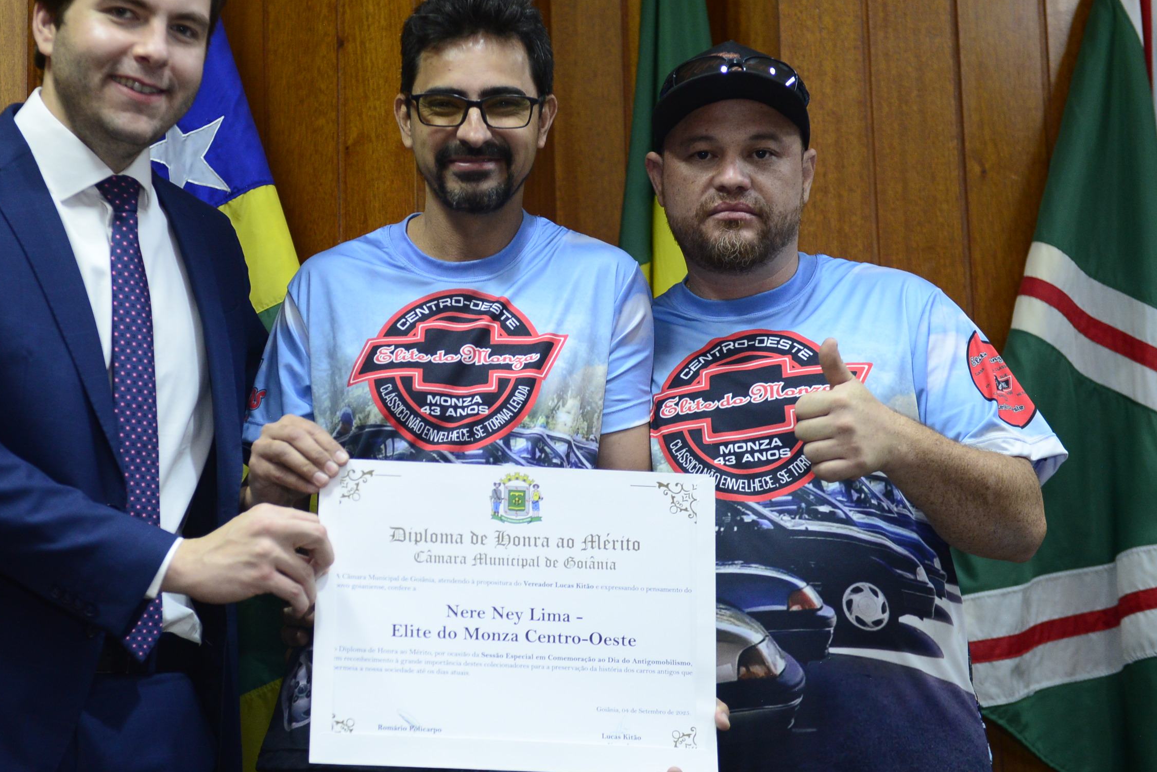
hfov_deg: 26.9
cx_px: 440
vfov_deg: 18.2
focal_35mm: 75
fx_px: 2411
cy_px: 342
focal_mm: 56
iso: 2000
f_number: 3.2
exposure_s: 1/125
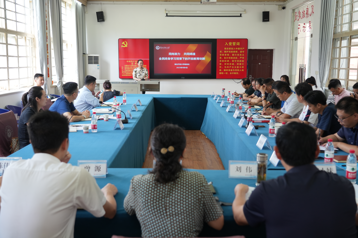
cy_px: 119
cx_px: 179
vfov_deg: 35.9
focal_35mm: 37
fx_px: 368
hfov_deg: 51.9
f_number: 4
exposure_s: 1/200
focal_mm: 37
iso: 800
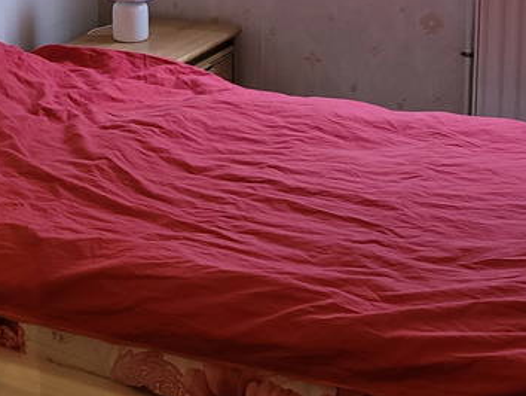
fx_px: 882
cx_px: -39
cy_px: 77
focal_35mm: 58
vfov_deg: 24.8
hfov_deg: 30.1
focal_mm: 5.4
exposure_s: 1/50
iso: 250
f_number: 1.8
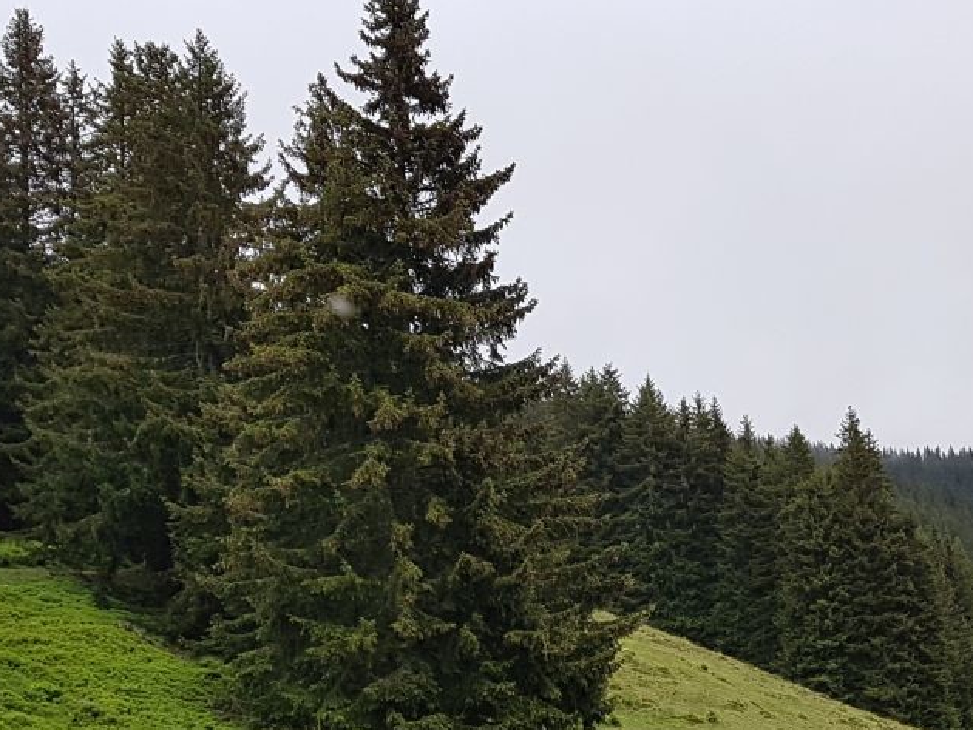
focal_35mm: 66
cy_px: 798
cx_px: 724
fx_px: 1856
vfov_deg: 21.2
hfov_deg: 29.0
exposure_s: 1/996
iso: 50
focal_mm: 4.2
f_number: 1.7
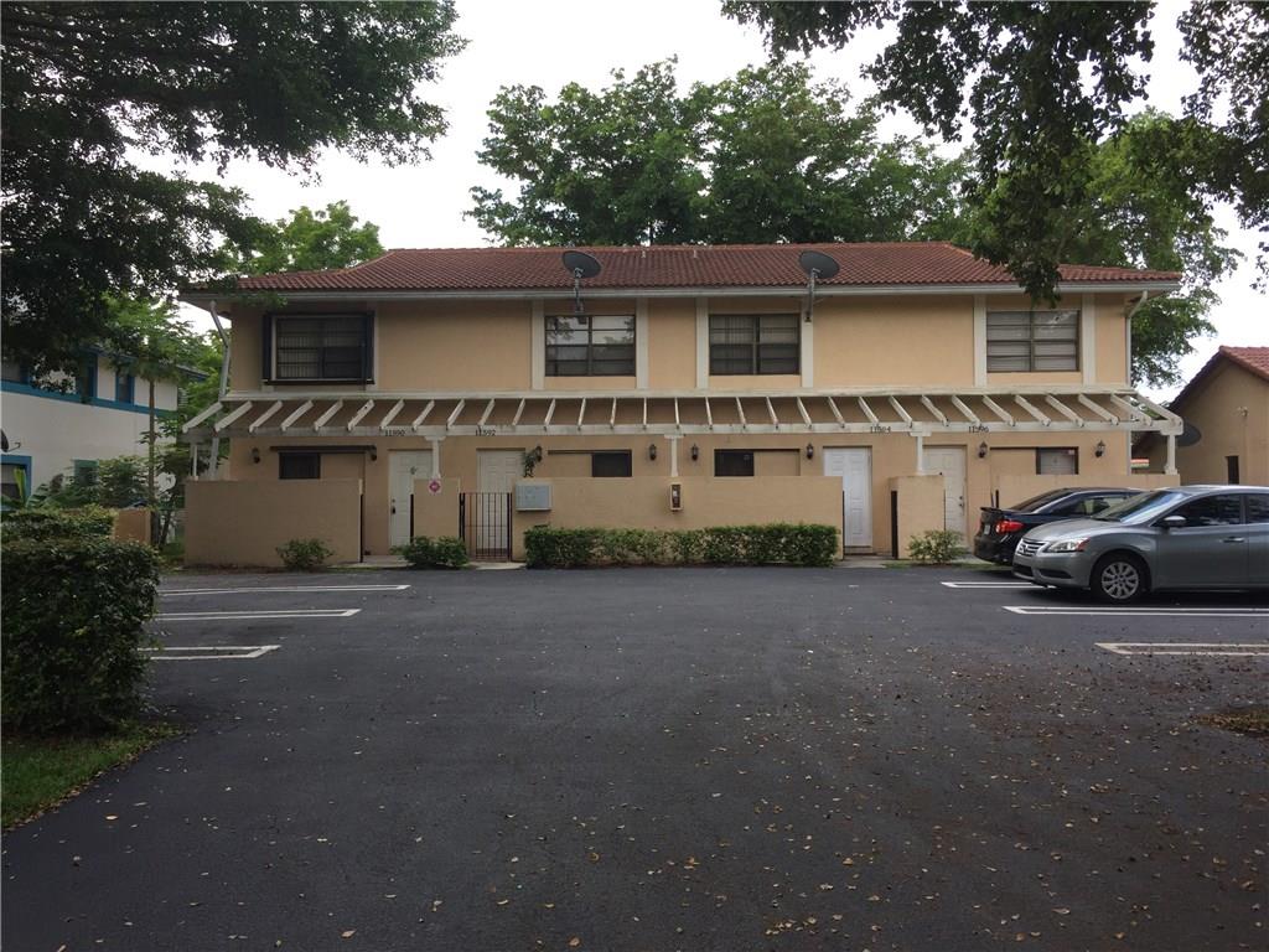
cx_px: 634
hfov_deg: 61.7
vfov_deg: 48.2
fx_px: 1063
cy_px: 476
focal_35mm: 29
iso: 32
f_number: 2.2
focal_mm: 4.15
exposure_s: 1/319
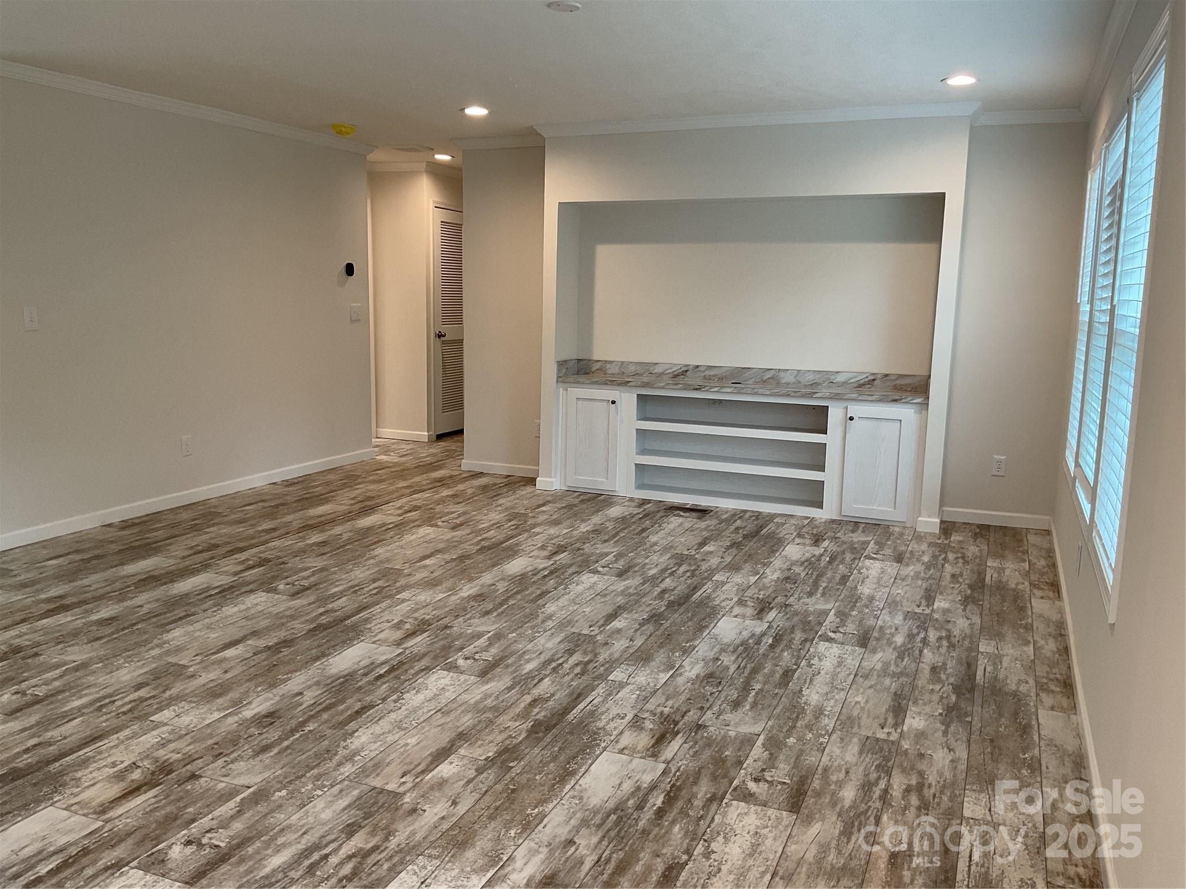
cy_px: 444
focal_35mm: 29
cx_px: 593
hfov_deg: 61.7
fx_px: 994
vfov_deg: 48.2
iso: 40
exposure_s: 1/60
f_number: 1.8
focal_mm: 3
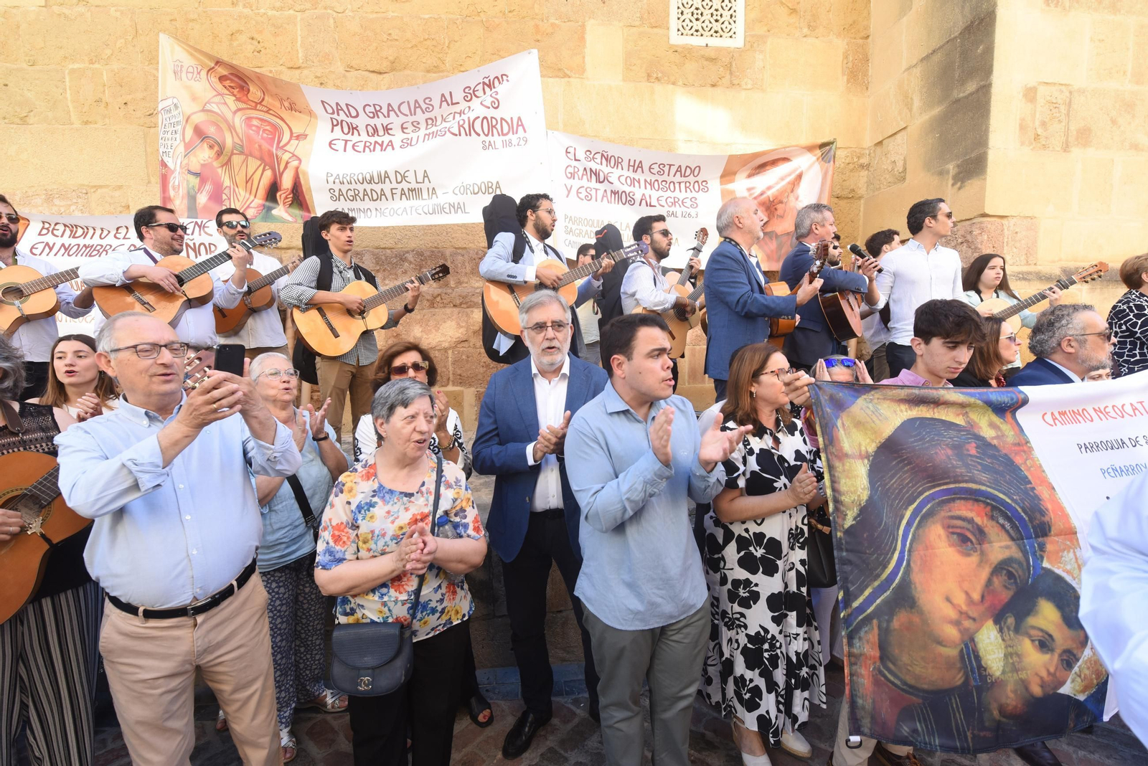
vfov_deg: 77.4
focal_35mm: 15
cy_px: 383
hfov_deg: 100.4
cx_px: 574
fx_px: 478
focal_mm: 15
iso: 800
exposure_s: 1/400
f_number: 5.6
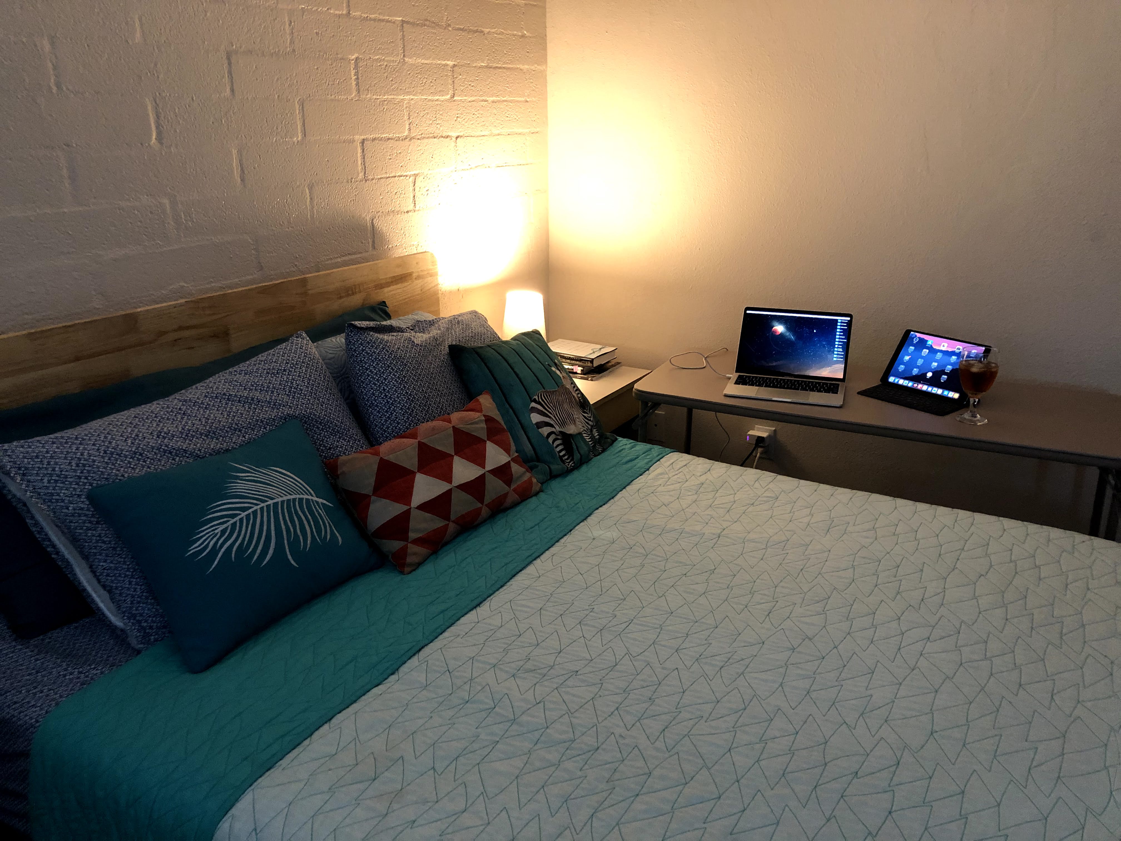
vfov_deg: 49.7
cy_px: 420
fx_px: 907
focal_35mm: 28
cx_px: 560
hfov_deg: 63.4
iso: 100
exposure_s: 1/15
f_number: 1.8
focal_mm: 4
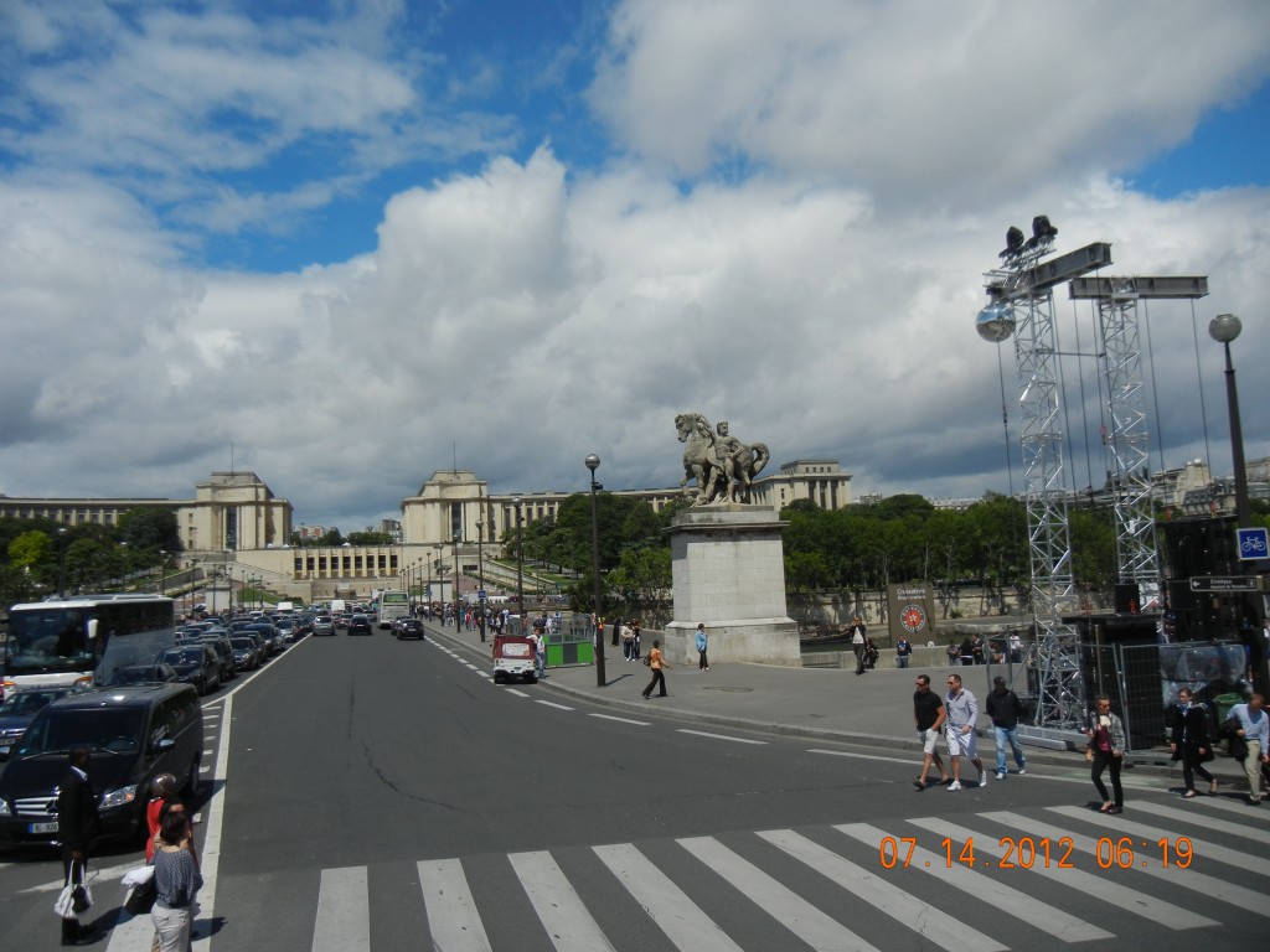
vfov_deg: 46.8
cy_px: 476
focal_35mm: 30
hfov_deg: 60.0
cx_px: 635
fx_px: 1101
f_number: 7
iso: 160
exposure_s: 1/976
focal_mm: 5.4
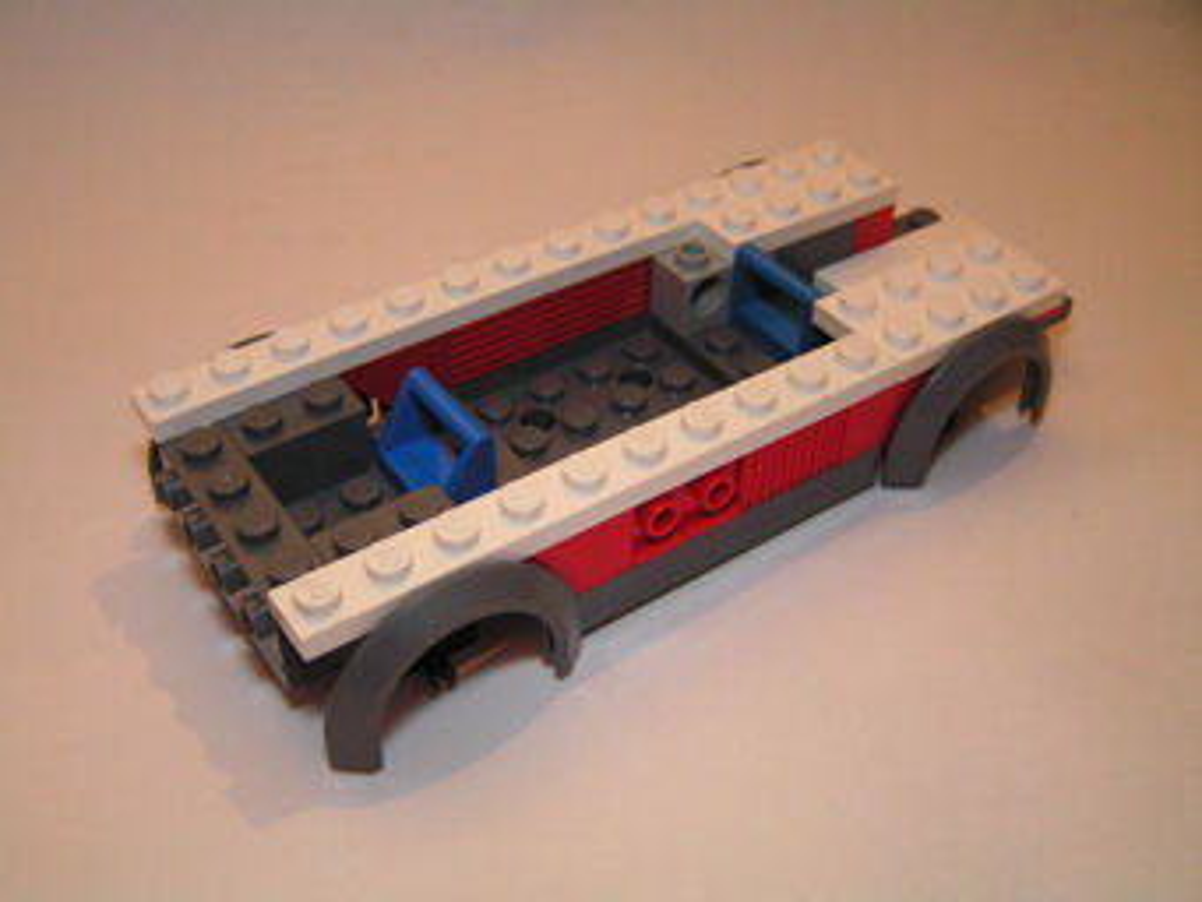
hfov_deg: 49.0
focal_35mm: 38
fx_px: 1320
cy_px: 451
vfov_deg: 37.7
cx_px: 601
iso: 200
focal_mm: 6.3
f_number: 2.8
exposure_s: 1/40
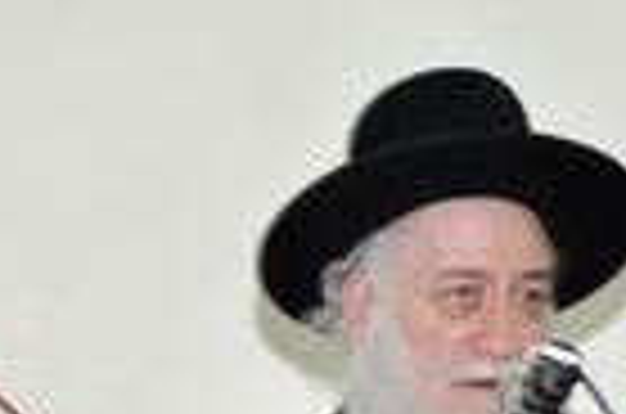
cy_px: 412
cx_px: 522
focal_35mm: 324
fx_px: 5629
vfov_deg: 4.2
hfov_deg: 6.4
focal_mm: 75
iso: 800
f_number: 5
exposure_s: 1/60
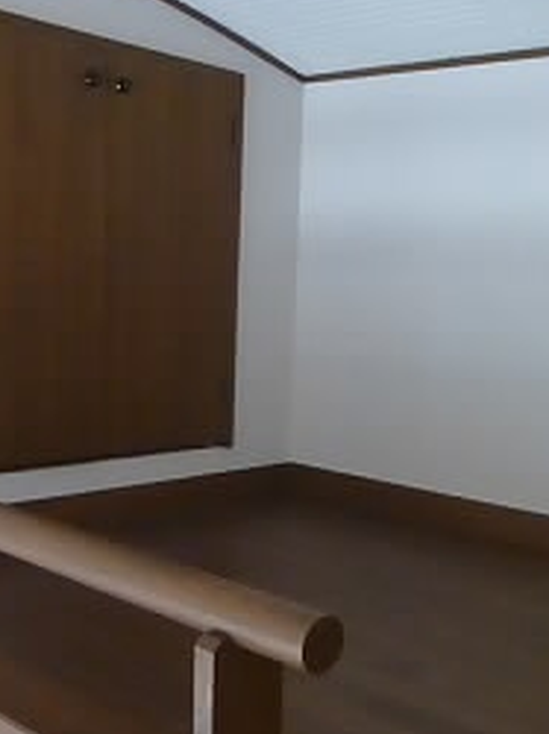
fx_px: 953
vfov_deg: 42.1
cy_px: 404
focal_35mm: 45
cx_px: 440
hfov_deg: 31.3
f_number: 3.1
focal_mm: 4.5
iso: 1600
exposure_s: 1/320
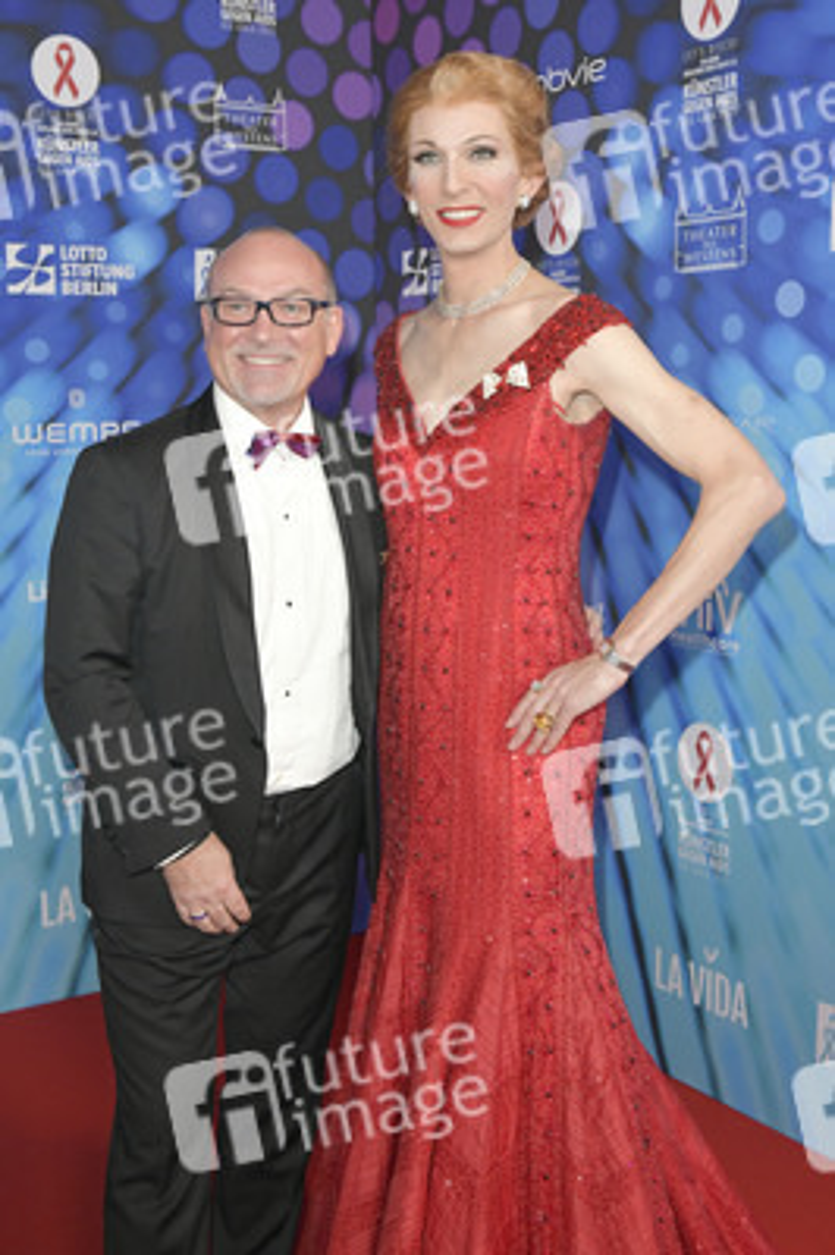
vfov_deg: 50.7
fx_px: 1324
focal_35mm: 38
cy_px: 628
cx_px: 418
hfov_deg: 35.0
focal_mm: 38
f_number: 6.3
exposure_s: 1/200
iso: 1600
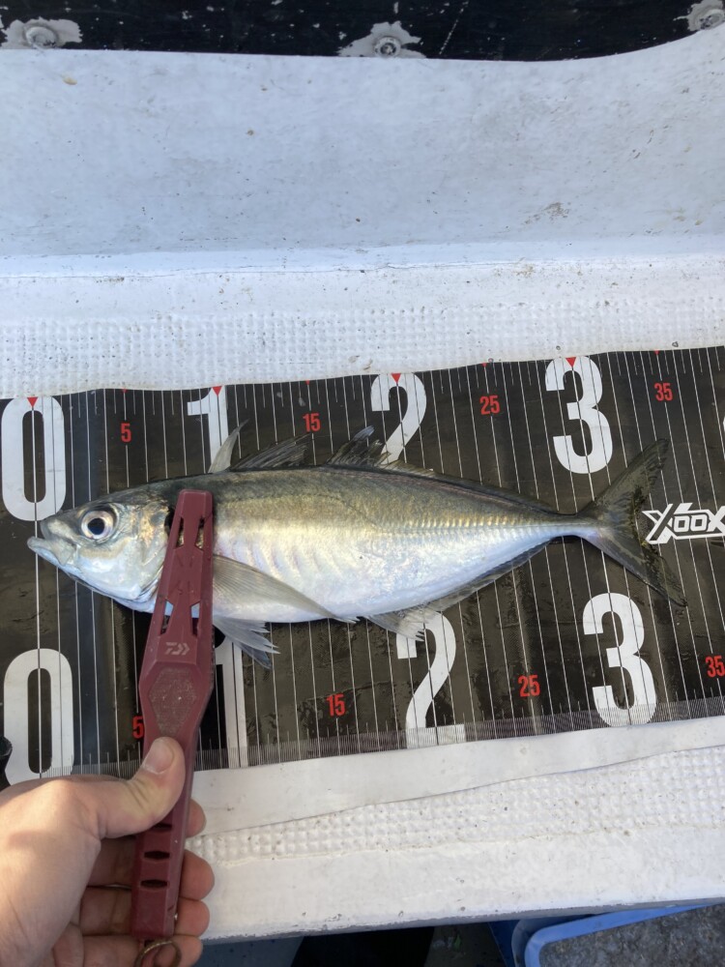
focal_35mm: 28
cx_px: 362
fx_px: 782
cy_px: 484
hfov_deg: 49.7
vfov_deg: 63.4
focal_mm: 3.99
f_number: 1.8
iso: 20
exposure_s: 1/193
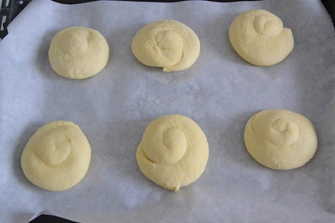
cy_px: 112
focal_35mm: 42
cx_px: 168
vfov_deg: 31.9
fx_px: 391
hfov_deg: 46.4
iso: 3200
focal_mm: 28
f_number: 5.6
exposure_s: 1/125
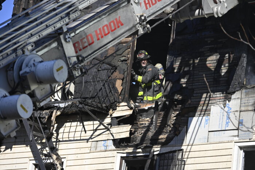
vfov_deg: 9.2
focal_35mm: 150
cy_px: 85
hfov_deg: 13.7
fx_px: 1063
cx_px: 128
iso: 360
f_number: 4
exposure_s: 1/4000
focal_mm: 150
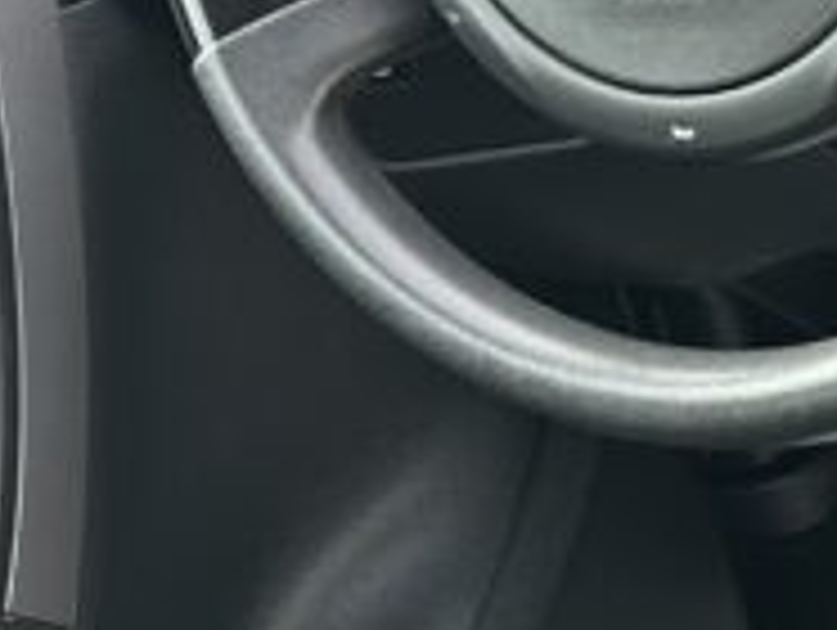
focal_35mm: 143
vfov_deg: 10.4
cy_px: 459
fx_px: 3462
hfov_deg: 12.4
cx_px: 1575
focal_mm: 5.7
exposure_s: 1/121
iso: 125
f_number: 1.5
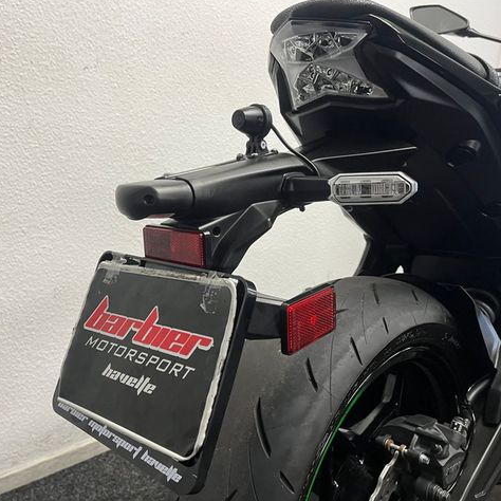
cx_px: 247
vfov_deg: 52.5
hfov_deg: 52.5
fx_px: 508
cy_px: 248
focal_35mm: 31
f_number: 1.6
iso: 100
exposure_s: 1/50
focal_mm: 5.1
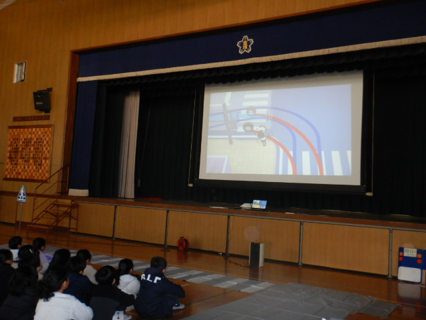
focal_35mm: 37
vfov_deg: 38.7
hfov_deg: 50.1
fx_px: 455
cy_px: 160
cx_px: 213
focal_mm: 6.6
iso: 560
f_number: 4.2
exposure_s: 1/30
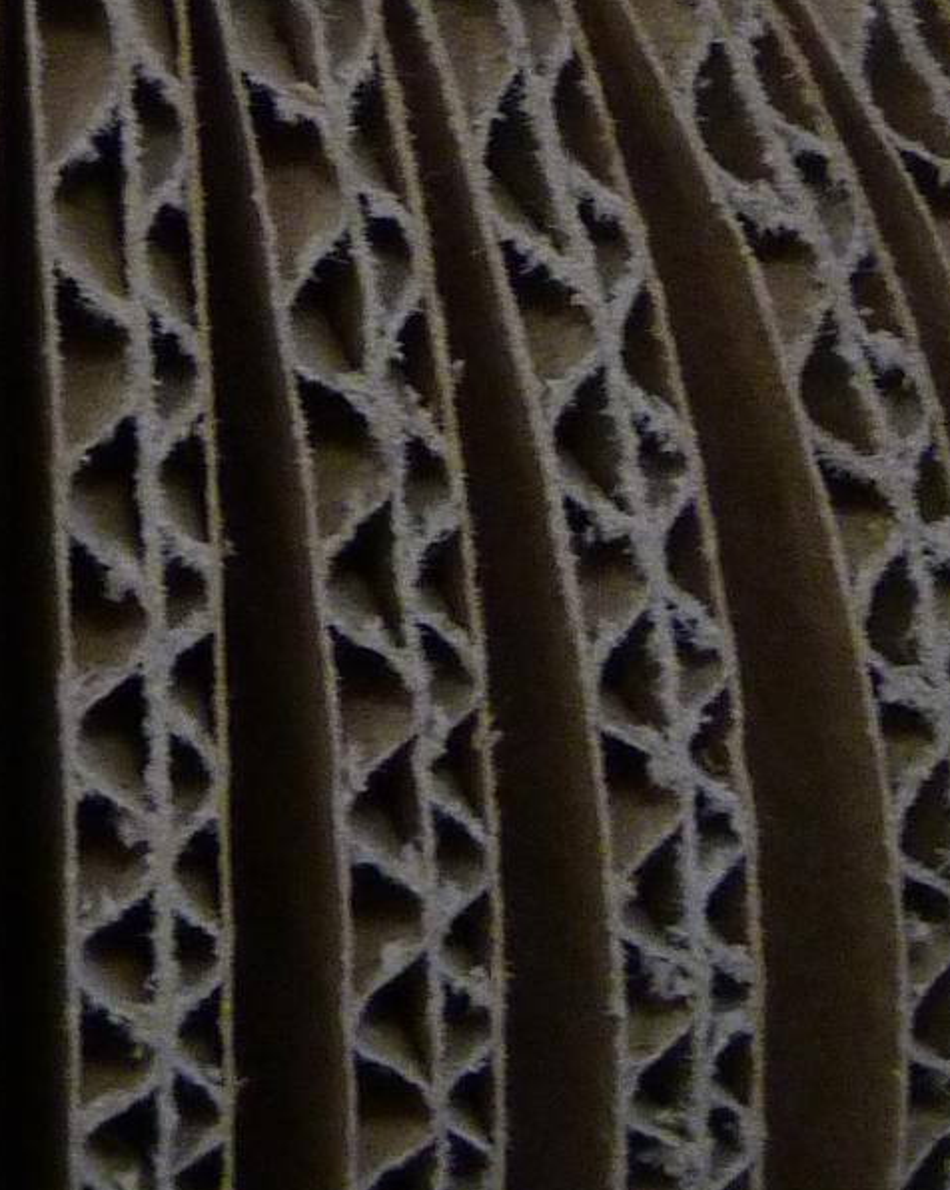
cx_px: 118
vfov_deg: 5.3
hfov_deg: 4.2
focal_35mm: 365
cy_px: 246
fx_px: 12841
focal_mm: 15.5
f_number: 3.4
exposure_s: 1/40
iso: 250
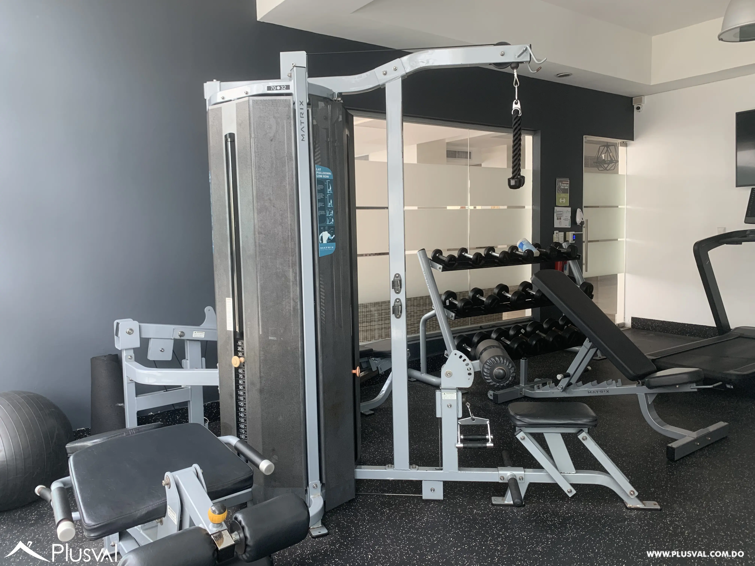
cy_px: 283
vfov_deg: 53.1
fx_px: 567
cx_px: 378
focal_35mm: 26
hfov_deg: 67.3
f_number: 1.8
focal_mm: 4.25
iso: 100
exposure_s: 1/81
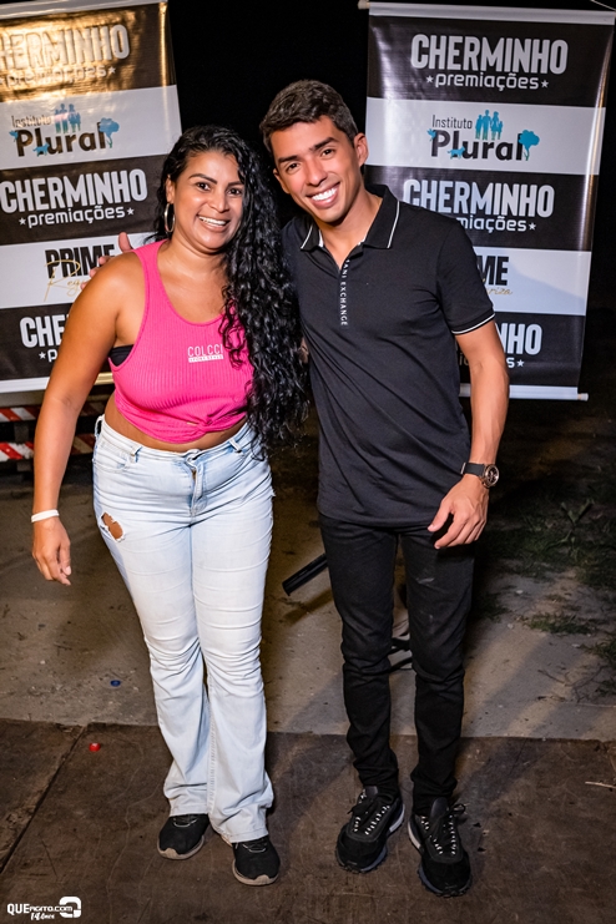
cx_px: 308
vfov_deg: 53.1
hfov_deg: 36.9
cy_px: 462
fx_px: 924
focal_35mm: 36
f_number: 2.8
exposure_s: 1/320
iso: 2500
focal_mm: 24
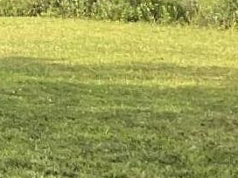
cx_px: -458
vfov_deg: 7.0
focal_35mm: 213
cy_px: 48
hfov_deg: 8.1
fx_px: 1464
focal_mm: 3
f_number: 1.8
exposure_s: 1/454
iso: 16
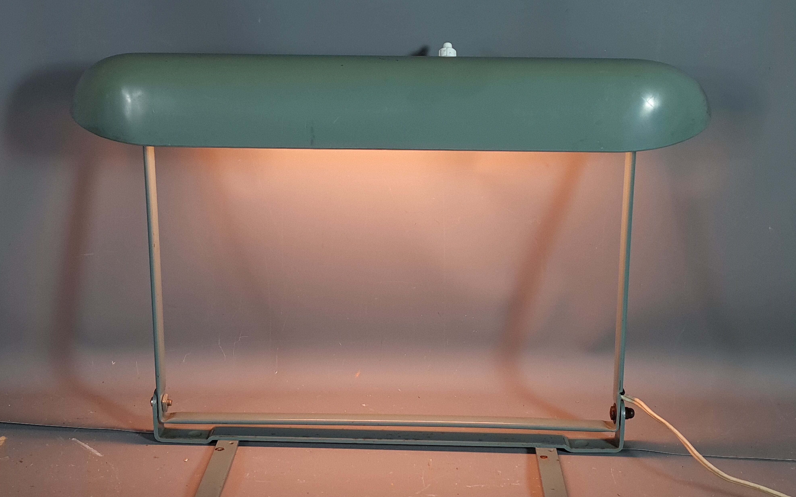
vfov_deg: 44.3
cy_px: 299
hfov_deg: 66.5
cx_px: 399
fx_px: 607
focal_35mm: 28
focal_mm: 5.4
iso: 80
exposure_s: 1/100
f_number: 1.8
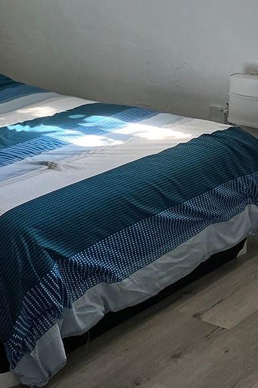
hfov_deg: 16.8
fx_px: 871
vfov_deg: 24.1
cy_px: 11
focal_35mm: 81
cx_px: 171
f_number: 1.8
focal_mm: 3.99
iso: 50
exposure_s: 1/120
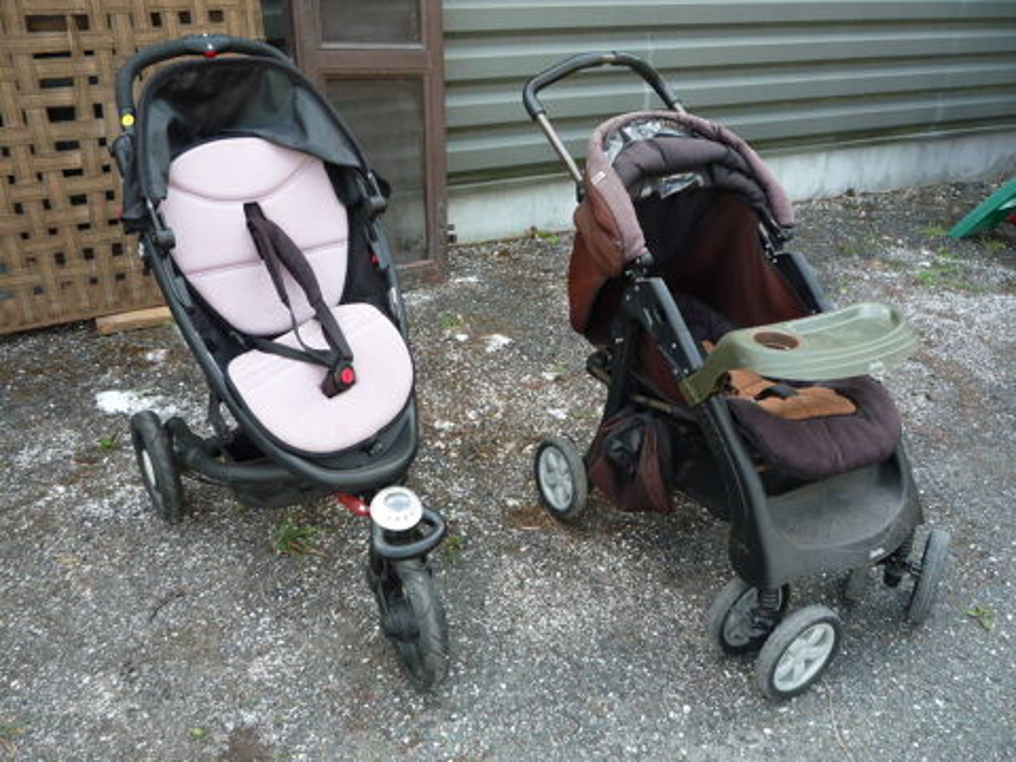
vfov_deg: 46.8
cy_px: 381
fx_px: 881
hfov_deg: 60.0
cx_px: 508
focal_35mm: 30
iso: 100
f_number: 3.5
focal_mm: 5.2
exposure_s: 1/100
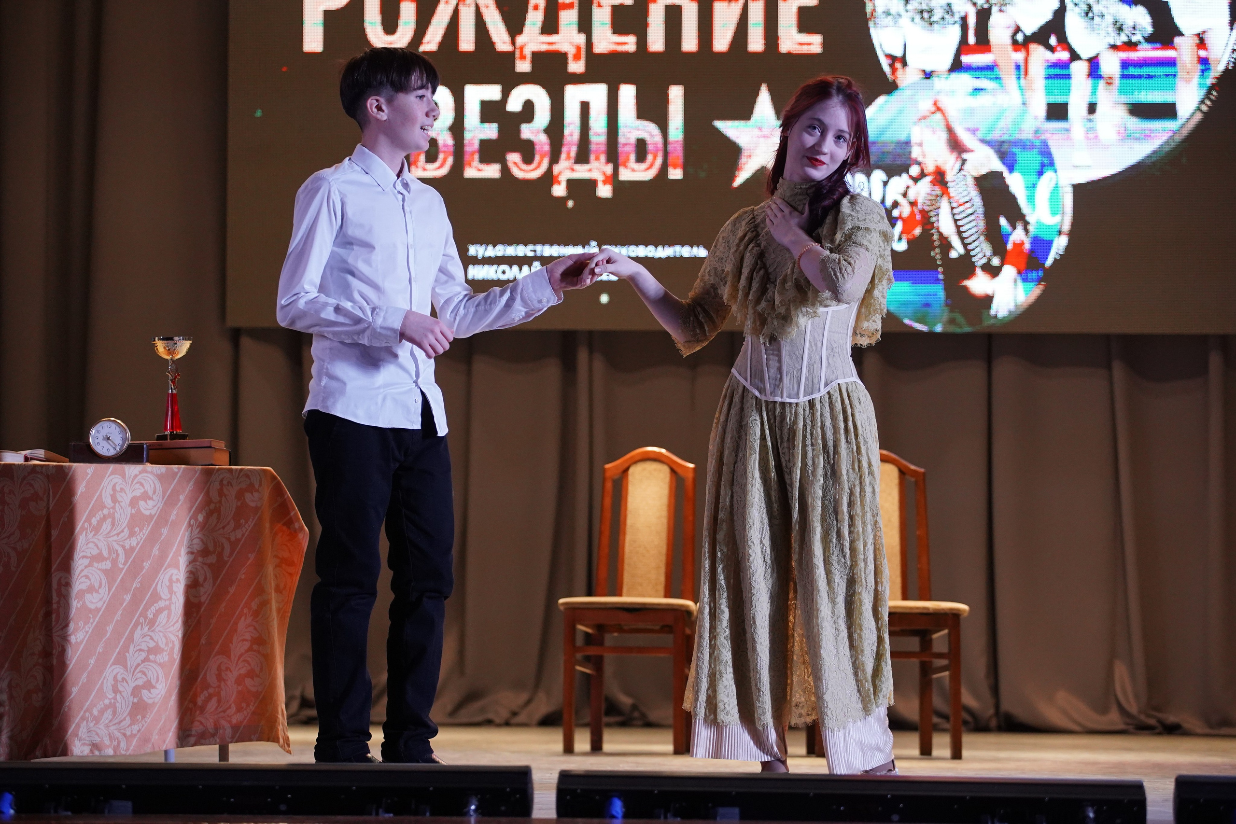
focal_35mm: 104
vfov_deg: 13.2
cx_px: 618
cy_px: 412
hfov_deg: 19.6
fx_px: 3571
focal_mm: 104
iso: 3200
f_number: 4
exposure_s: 1/500
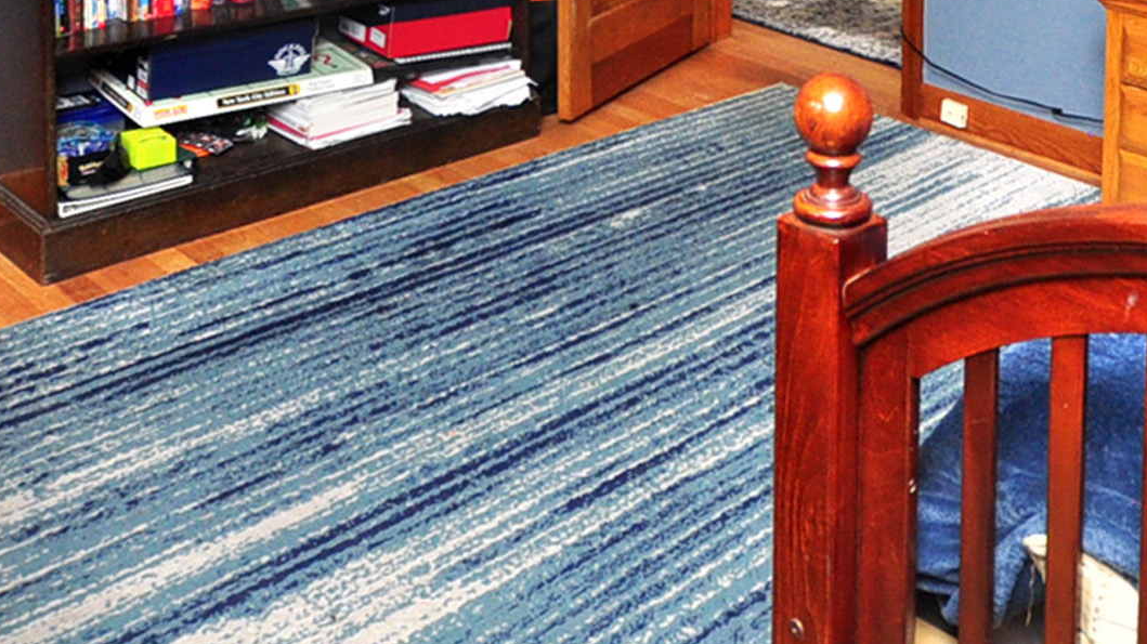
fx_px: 1307
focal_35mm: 43
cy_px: -324
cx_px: 831
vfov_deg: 22.6
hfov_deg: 46.0
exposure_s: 1/60
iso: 640
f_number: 4
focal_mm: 10
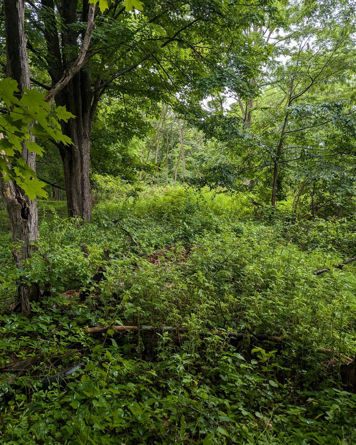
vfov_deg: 68.1
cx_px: 178
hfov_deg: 56.8
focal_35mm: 25
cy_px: 214
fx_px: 329
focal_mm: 6.81
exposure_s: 1/216
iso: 55
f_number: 1.85
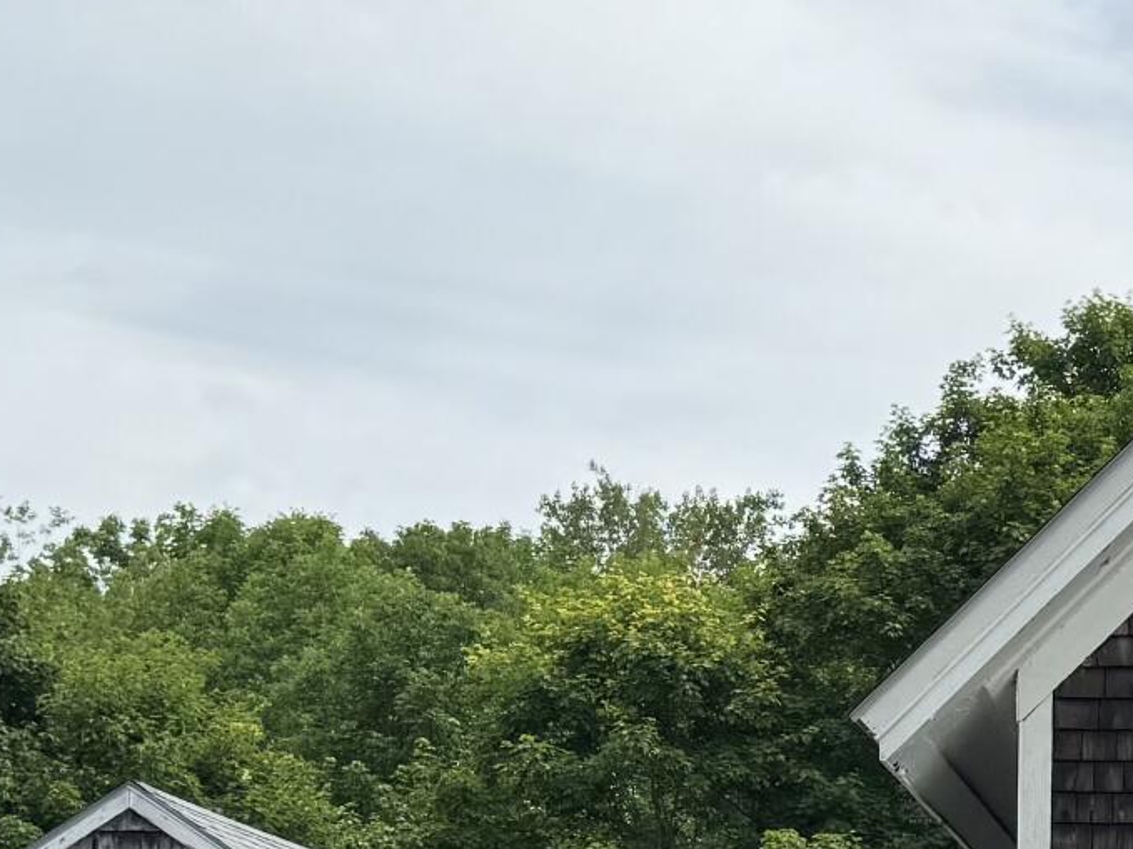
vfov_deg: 13.5
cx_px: 1123
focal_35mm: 106
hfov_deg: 18.1
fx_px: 3469
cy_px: 1063
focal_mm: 6.76
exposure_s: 1/3802
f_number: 1.78
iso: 80
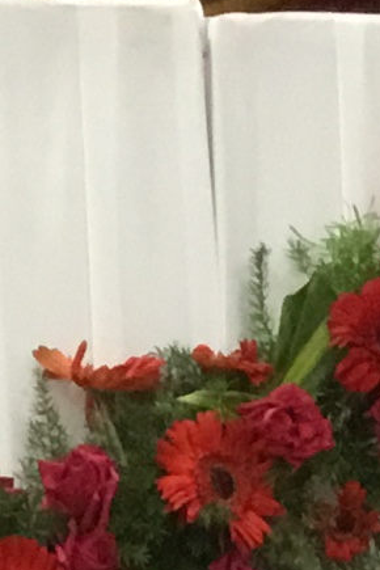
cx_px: 493
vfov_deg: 7.7
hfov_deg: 5.6
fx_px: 3831
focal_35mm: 242
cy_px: 1511
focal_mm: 3.3
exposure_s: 1/33
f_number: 2.4
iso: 125
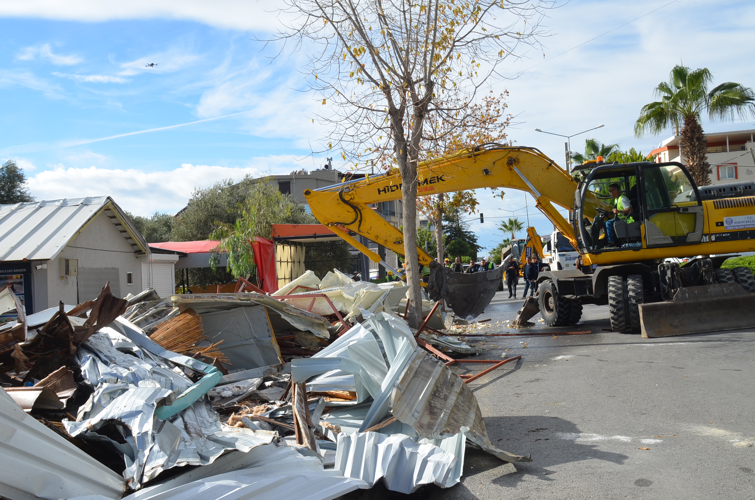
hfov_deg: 53.2
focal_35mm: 36
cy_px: 250
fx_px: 753
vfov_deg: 36.7
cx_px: 378
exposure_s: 1/250
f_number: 8
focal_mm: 24
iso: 110
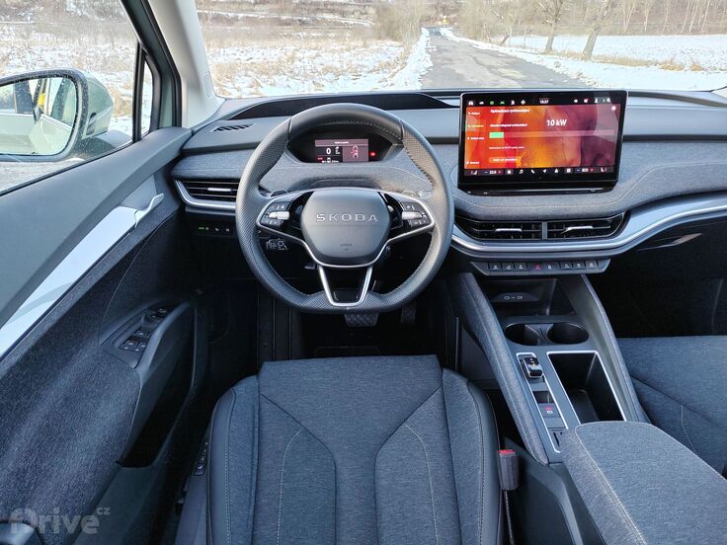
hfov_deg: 65.3
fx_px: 567
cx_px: 364
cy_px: 272
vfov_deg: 51.4
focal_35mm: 27
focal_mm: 5.52
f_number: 1.9
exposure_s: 1/100
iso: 200
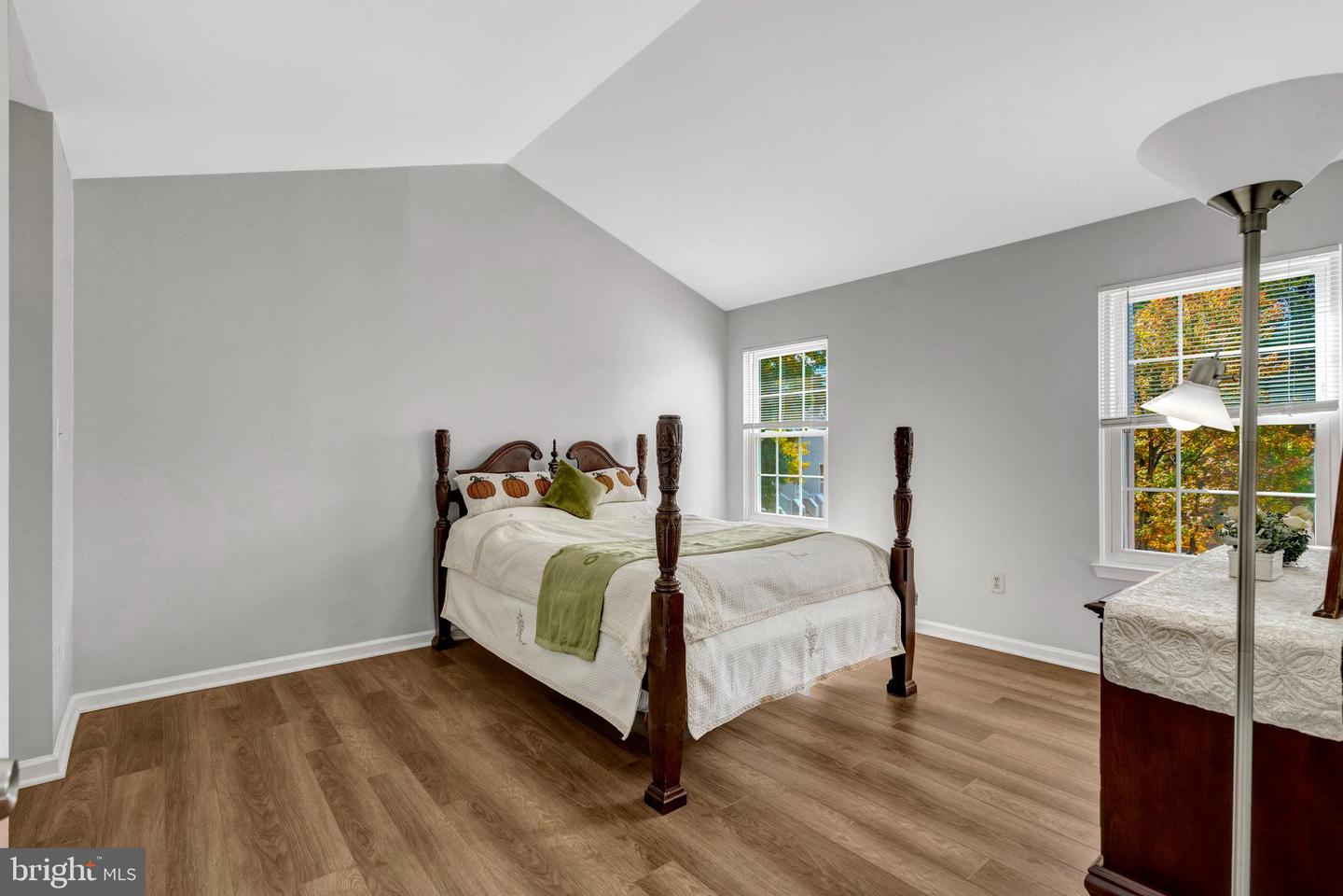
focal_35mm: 16
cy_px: 448
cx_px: 672
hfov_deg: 96.7
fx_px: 597
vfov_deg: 73.7
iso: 1250
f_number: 8
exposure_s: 1/100
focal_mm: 16
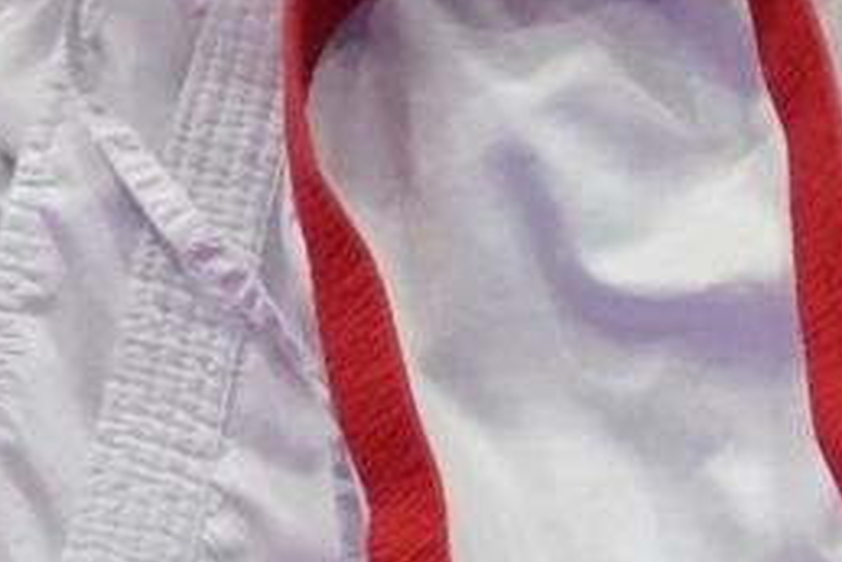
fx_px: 36623
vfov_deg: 0.9
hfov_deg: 1.3
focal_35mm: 1565
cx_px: 1739
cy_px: -890
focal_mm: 150
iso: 4000
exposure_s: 1/1000
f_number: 2.8
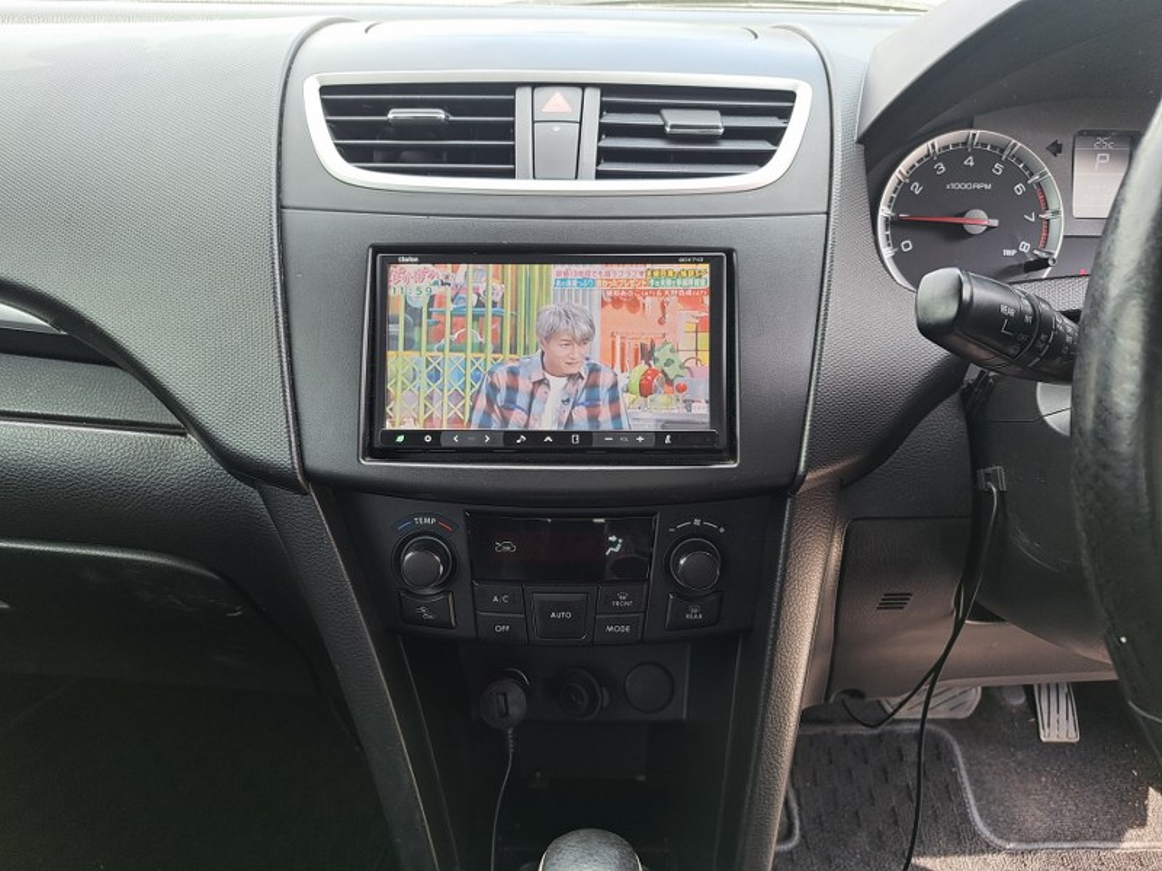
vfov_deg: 56.8
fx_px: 806
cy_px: 436
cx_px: 581
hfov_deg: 71.6
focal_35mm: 24
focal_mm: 5.23
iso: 50
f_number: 1.8
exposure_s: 1/100
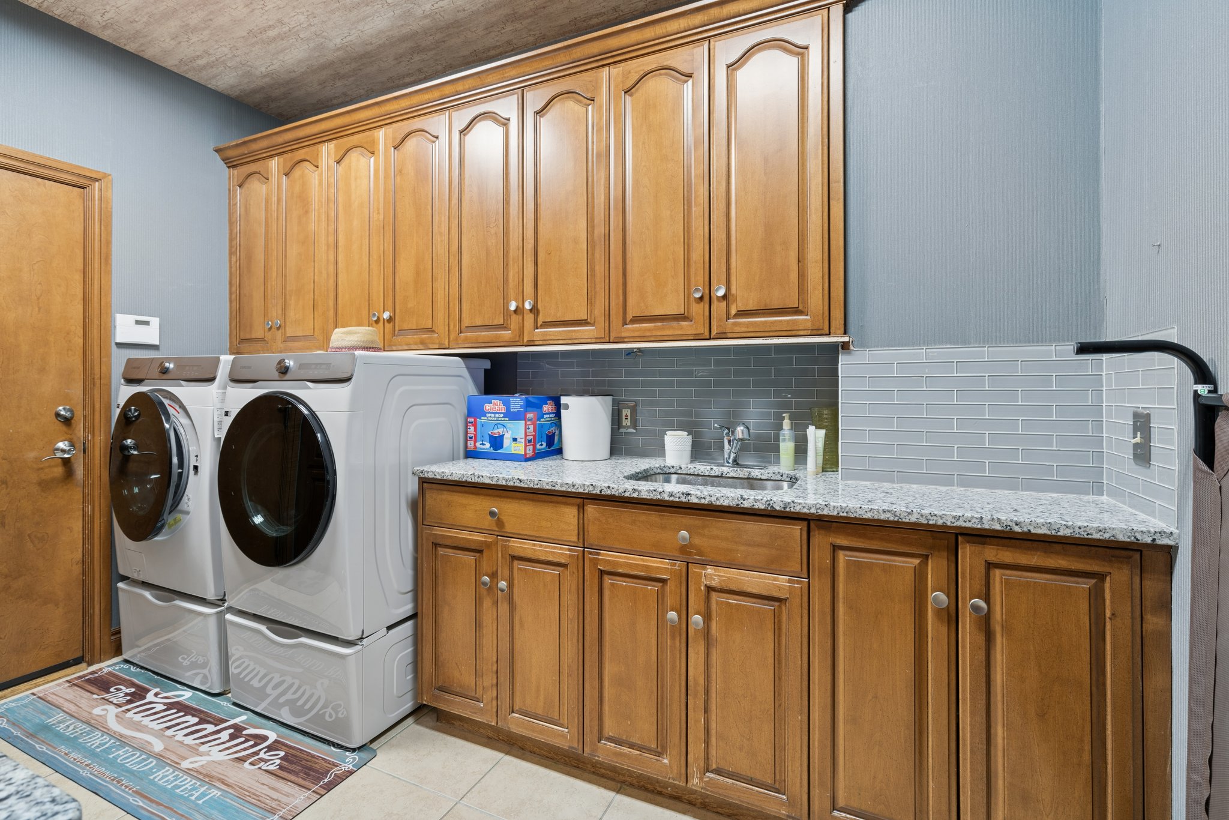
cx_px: 614
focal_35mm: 16
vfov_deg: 73.8
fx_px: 546
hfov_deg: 96.7
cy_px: 410
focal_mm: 16
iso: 200
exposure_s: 1/3.33
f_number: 7.1
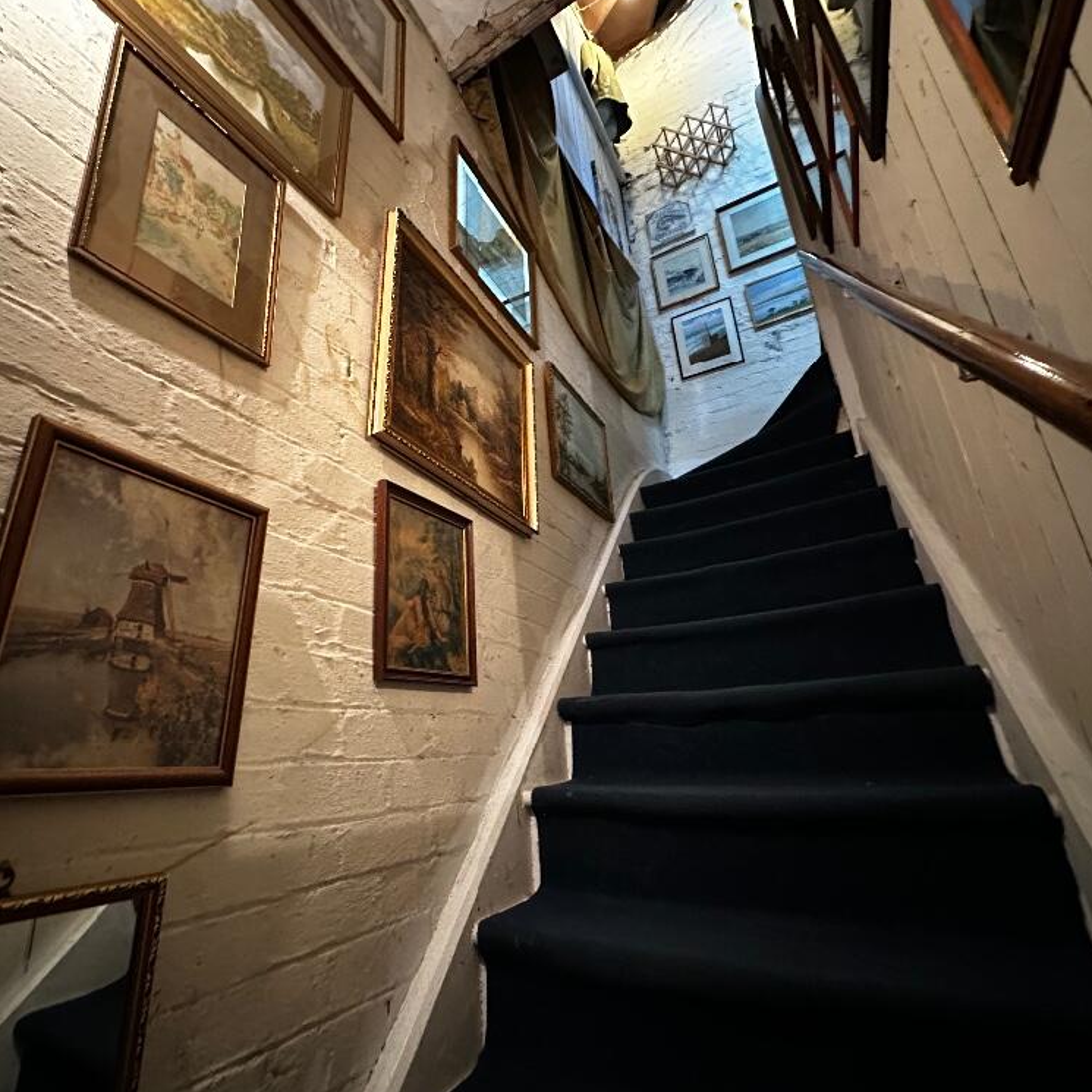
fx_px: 607
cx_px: 466
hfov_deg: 83.4
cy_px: 544
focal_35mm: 17
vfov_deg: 84.0
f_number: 2.2
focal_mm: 2.22
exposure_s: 1/33
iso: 1000
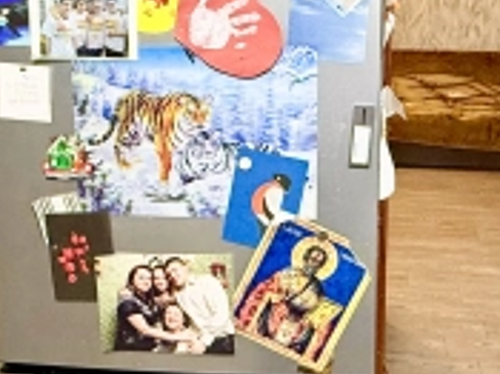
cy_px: 128
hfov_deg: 38.2
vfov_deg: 28.9
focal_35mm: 50
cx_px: 274
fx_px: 722
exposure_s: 1/50
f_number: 2.2
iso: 400
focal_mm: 2.22
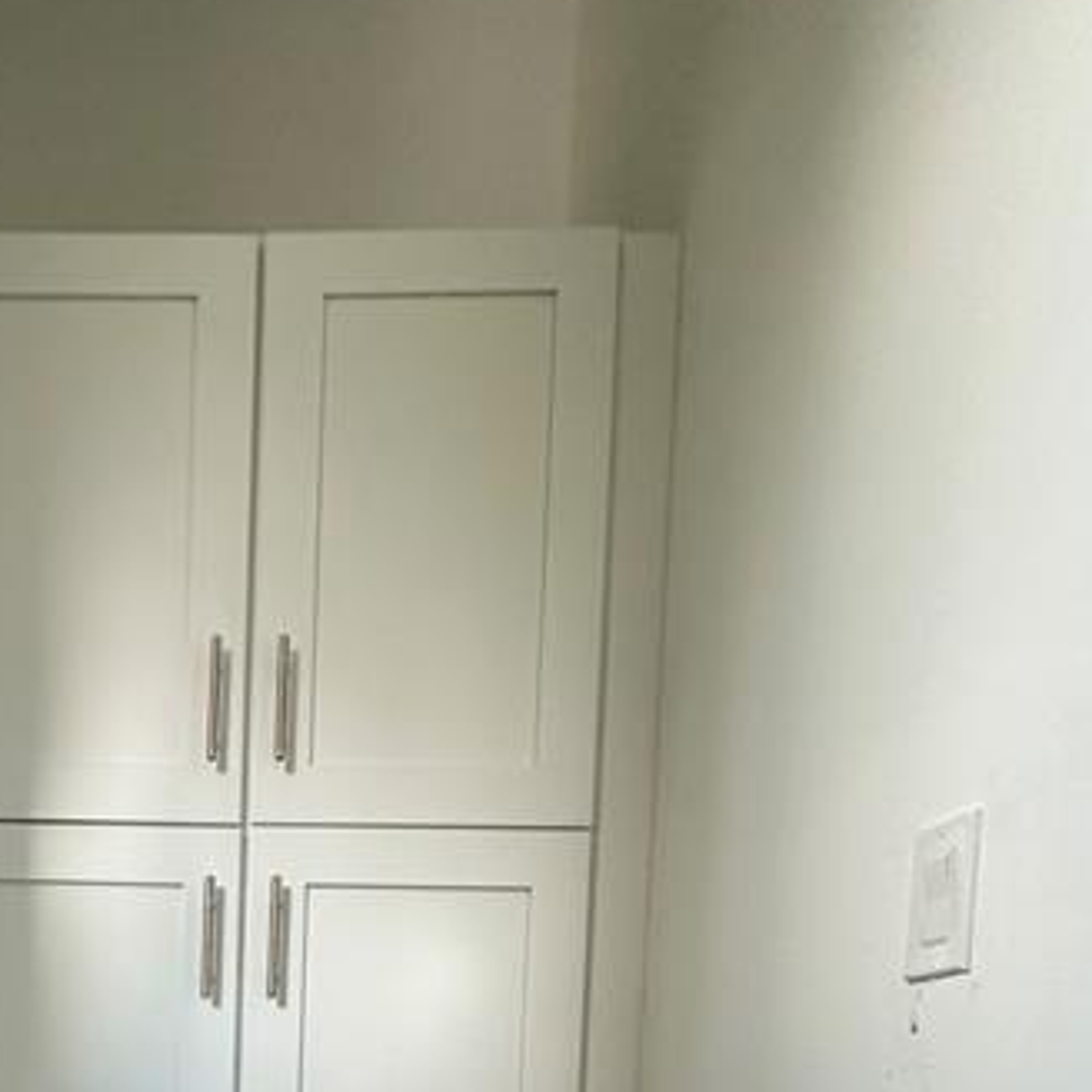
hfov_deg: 52.0
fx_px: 1035
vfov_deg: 44.0
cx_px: 216
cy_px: 1175
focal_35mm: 29
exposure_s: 1/99
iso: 160
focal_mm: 2.22
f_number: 2.2
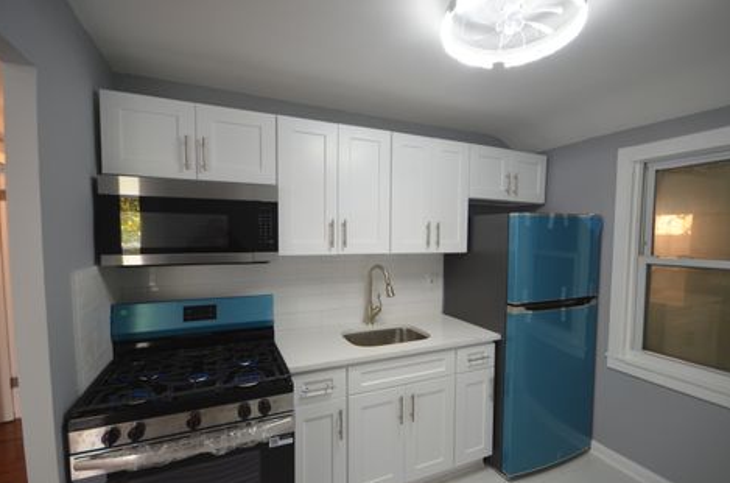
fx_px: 324
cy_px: 256
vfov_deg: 73.3
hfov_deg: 96.9
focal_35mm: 16
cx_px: 374
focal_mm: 10
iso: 560
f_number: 4
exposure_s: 1/60
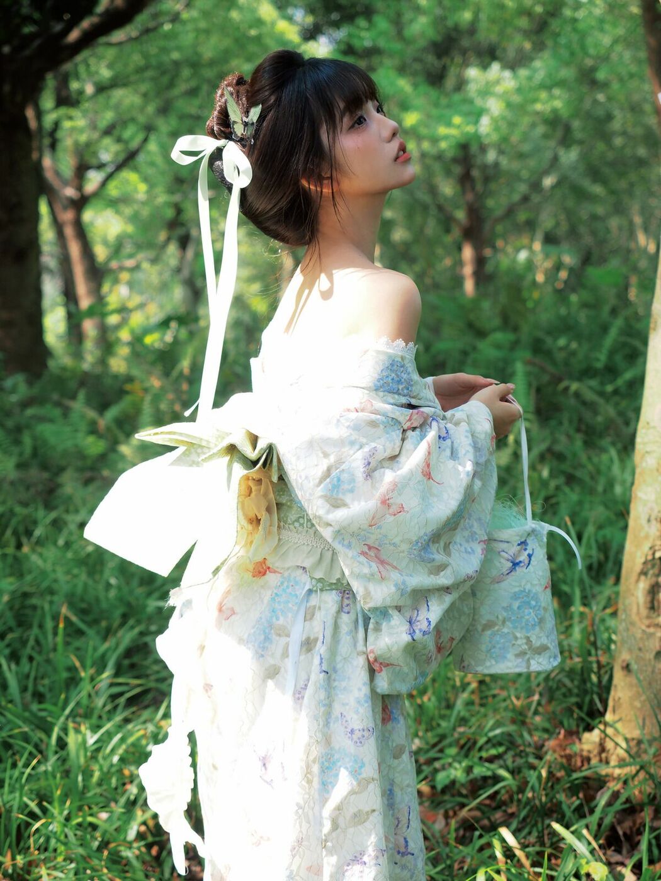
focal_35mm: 80
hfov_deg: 18.4
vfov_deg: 24.4
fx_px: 2037
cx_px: 330
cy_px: 440
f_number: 3.2
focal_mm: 40
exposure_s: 1/500
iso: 500
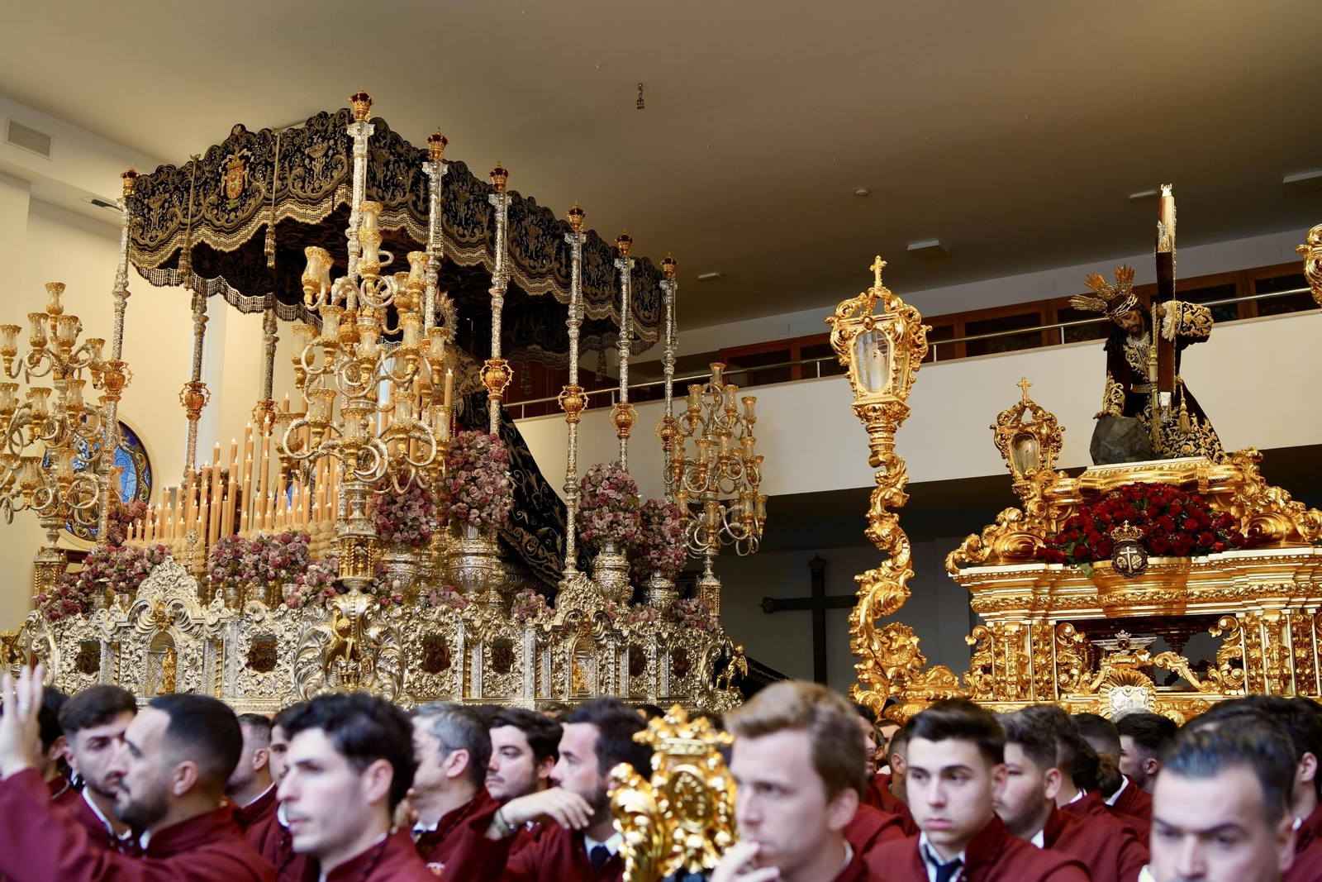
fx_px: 1285
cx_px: 661
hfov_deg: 54.4
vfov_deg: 37.9
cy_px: 441
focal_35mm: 35
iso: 800
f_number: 2.8
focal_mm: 35
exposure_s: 1/200
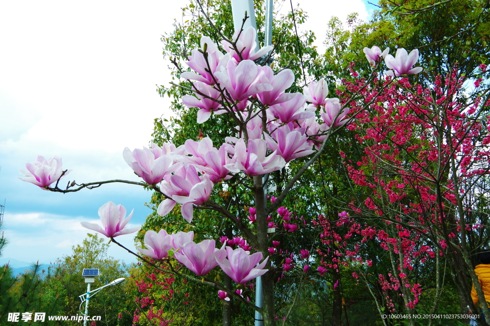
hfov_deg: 67.4
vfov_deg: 47.9
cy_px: 163
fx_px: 367
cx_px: 245
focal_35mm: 27
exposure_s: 1/50
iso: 100
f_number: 11
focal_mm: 18
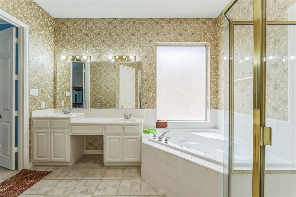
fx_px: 125
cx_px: 148
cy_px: 98
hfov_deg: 99.7
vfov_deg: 76.5
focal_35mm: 15
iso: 400
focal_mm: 15.2
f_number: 11
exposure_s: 1/30
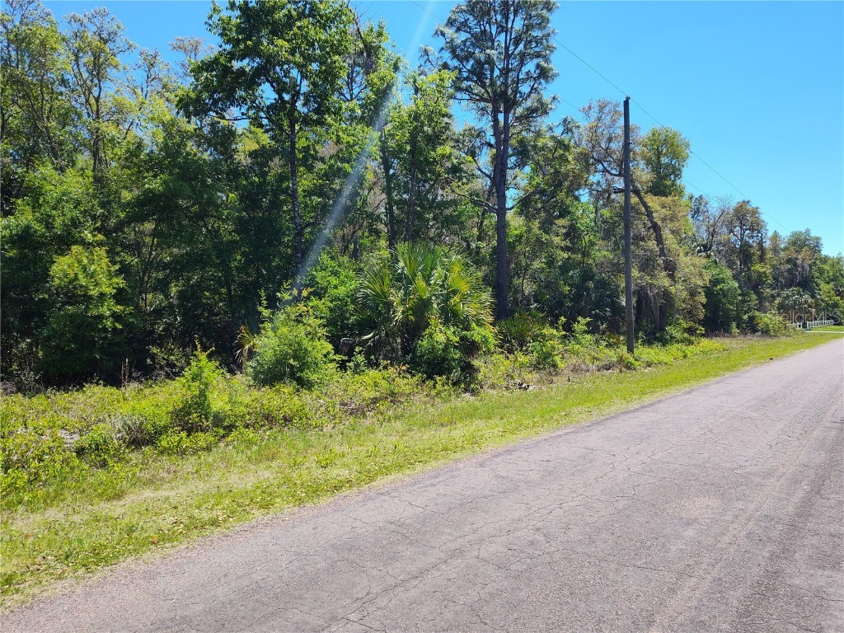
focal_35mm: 23
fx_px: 561
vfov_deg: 58.9
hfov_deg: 73.9
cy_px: 316
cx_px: 422
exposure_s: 1/1012
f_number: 1.8
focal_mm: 5.56
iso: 100
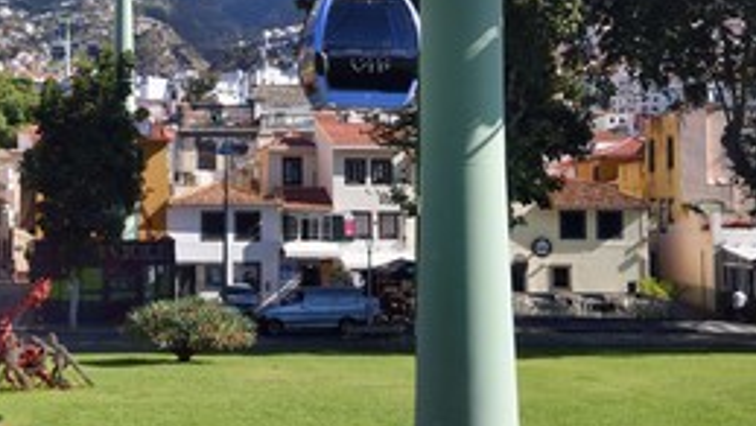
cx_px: 159
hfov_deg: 30.3
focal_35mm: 68
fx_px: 1364
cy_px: 137
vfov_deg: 17.7
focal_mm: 40
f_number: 13
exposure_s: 1/100
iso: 200
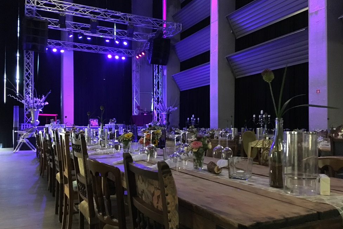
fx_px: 295
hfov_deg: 60.3
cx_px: 170
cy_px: 124
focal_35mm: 31
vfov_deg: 42.3
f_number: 2.2
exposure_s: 1/17
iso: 1000
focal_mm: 4.15
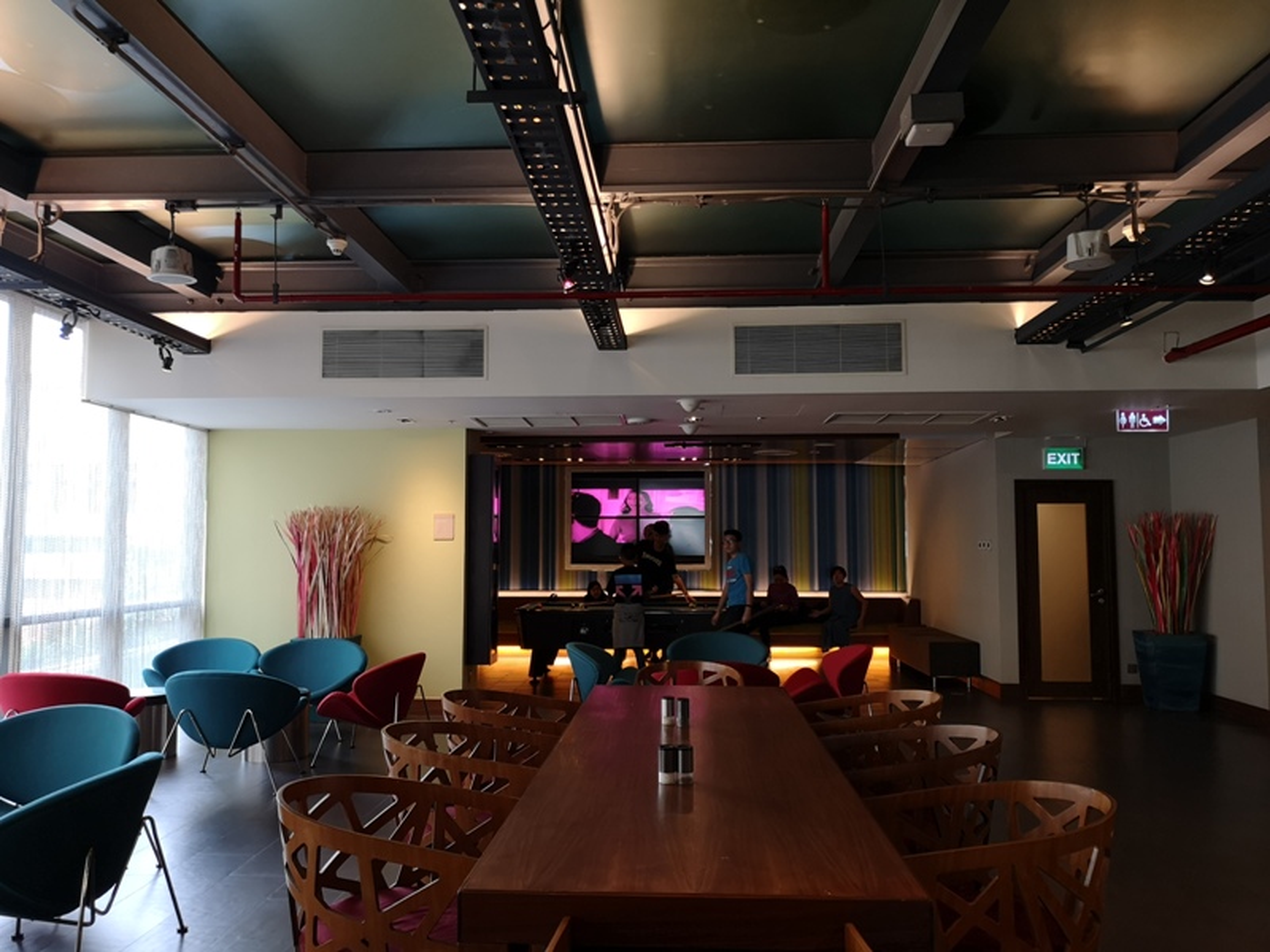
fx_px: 991
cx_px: 635
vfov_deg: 51.4
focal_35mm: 27
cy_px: 476
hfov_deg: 65.3
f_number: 1.8
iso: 125
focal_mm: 3.95
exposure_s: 1/33.3
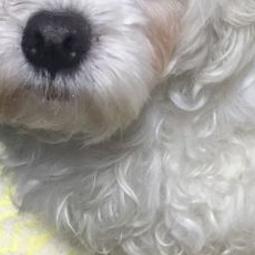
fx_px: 742
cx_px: 147
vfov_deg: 19.2
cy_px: 26
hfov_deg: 19.5
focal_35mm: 89
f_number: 2.2
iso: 100
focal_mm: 4.15
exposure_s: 1/30
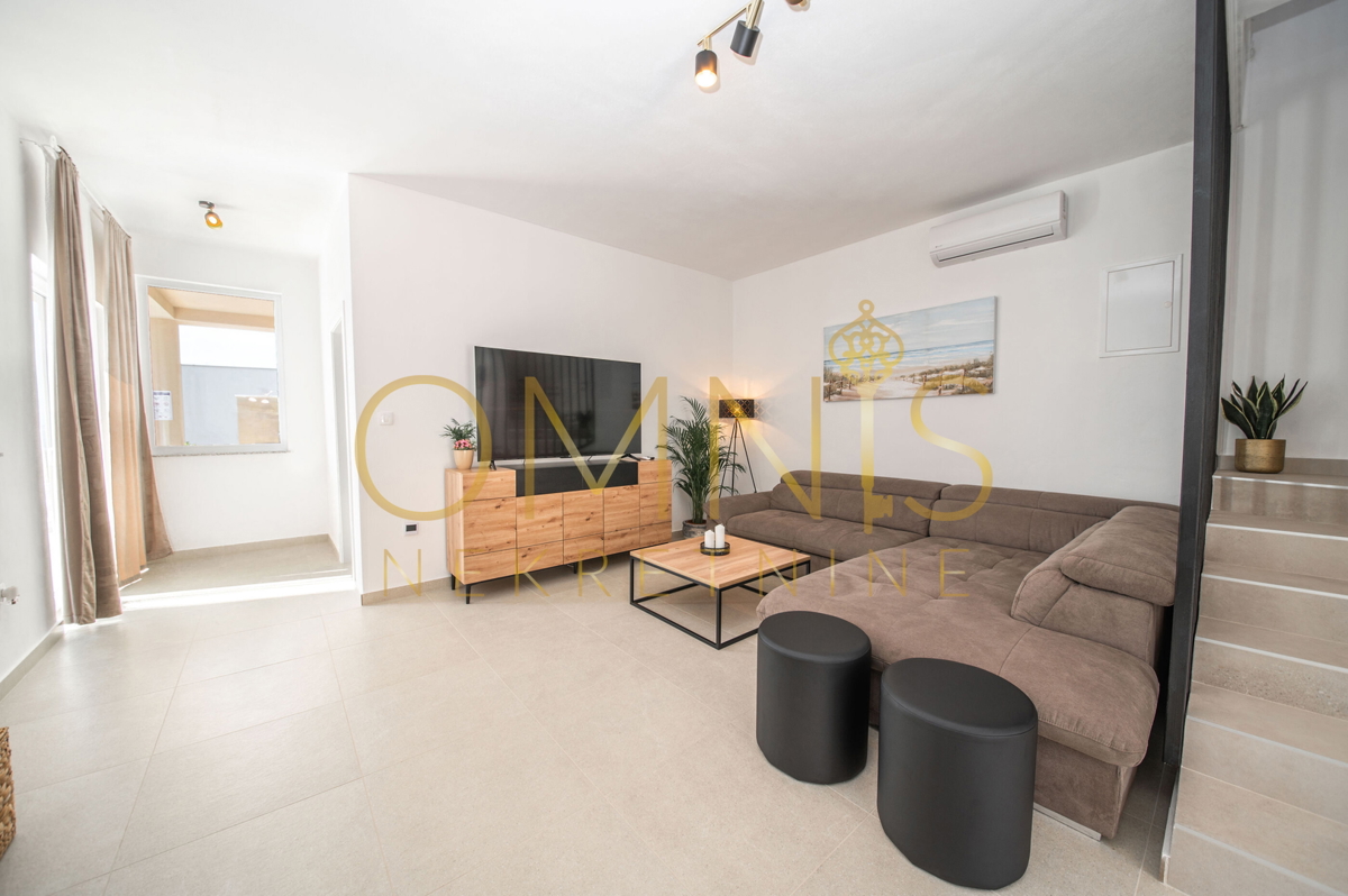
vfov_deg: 89.9
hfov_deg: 112.7
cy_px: 448
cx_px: 674
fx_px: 449
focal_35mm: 12
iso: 200
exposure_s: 1/20
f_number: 8
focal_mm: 12
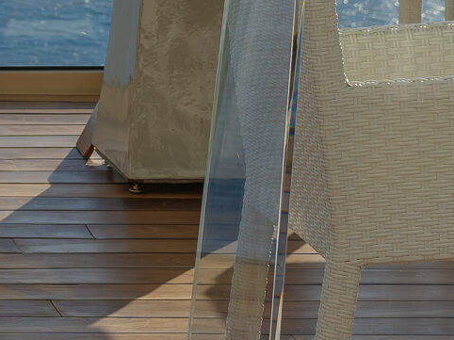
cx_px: -474
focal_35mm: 281
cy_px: -183
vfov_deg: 5.2
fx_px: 3684
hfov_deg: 6.8
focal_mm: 55
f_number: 8
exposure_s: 1/500
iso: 100
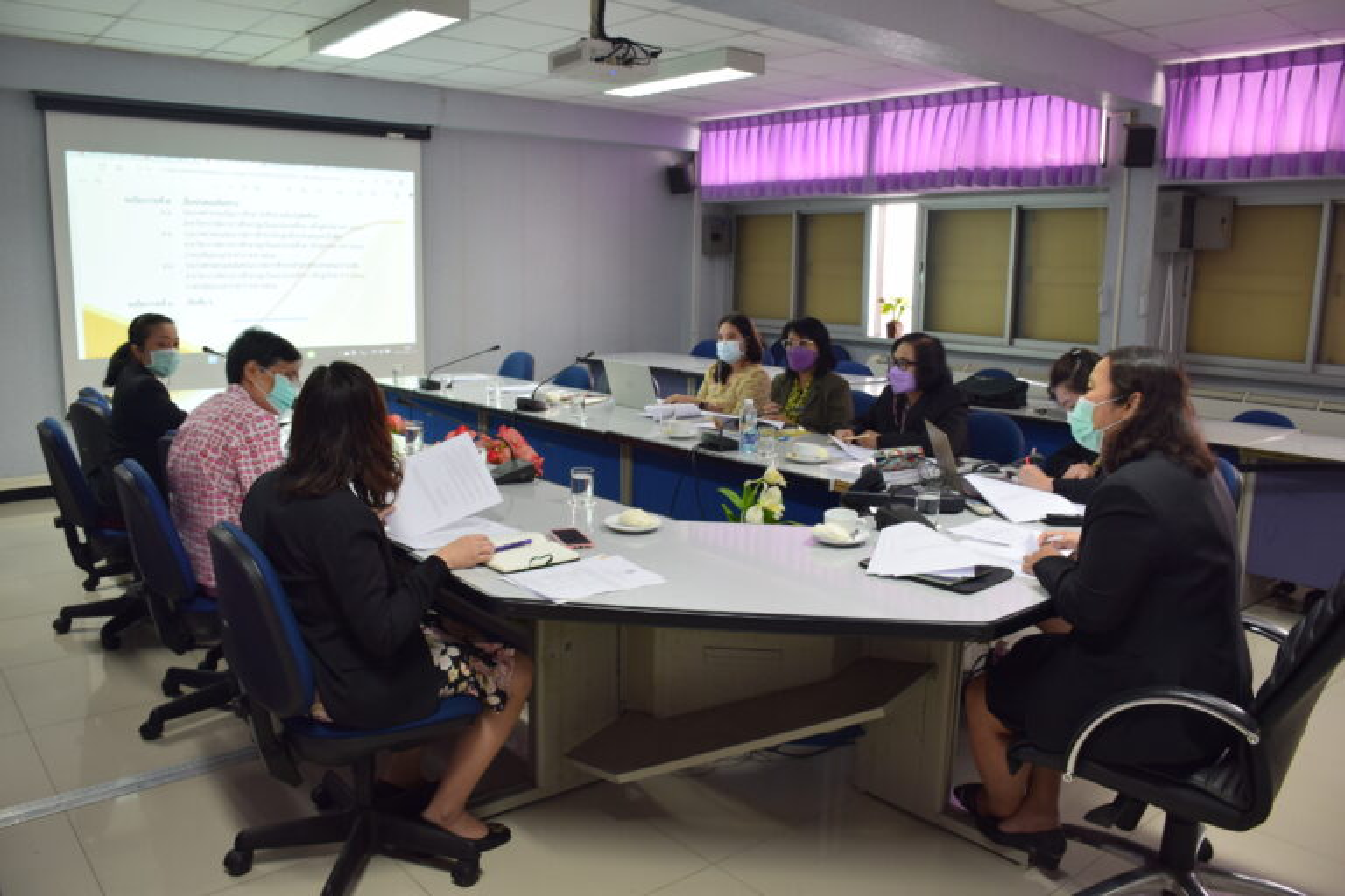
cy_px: 448
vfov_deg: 47.9
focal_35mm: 27
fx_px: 1009
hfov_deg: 67.4
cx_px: 672
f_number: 6.3
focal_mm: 18
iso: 400
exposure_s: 1/15
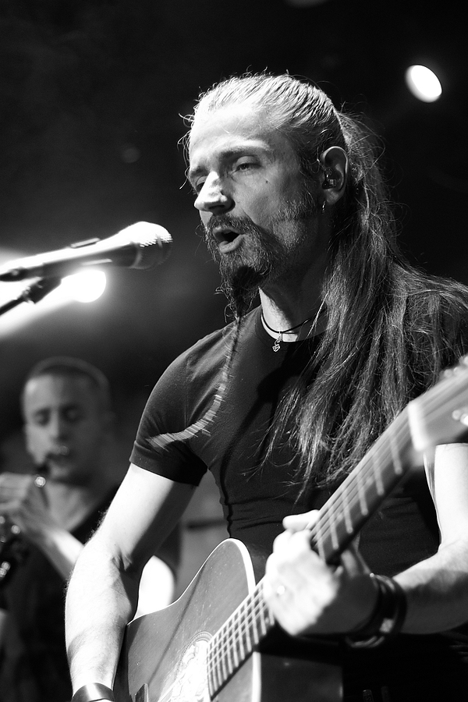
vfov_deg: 27.0
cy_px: 351
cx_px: 234
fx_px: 1462
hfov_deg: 18.2
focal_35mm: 75
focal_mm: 50
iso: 1000
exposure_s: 1/80
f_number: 1.7
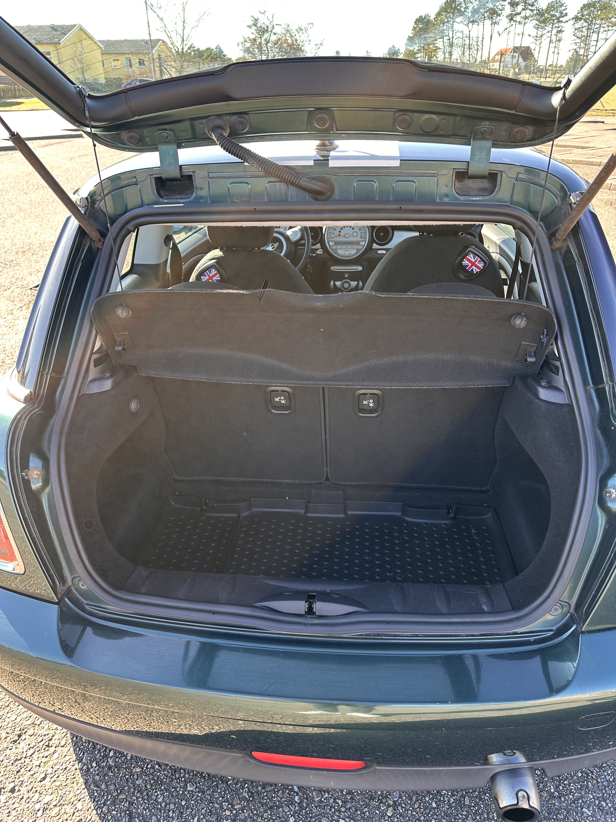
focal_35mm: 24
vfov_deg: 71.6
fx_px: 569
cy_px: 411
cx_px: 308
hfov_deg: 56.8
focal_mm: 6.86
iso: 80
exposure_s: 1/173
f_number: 1.78
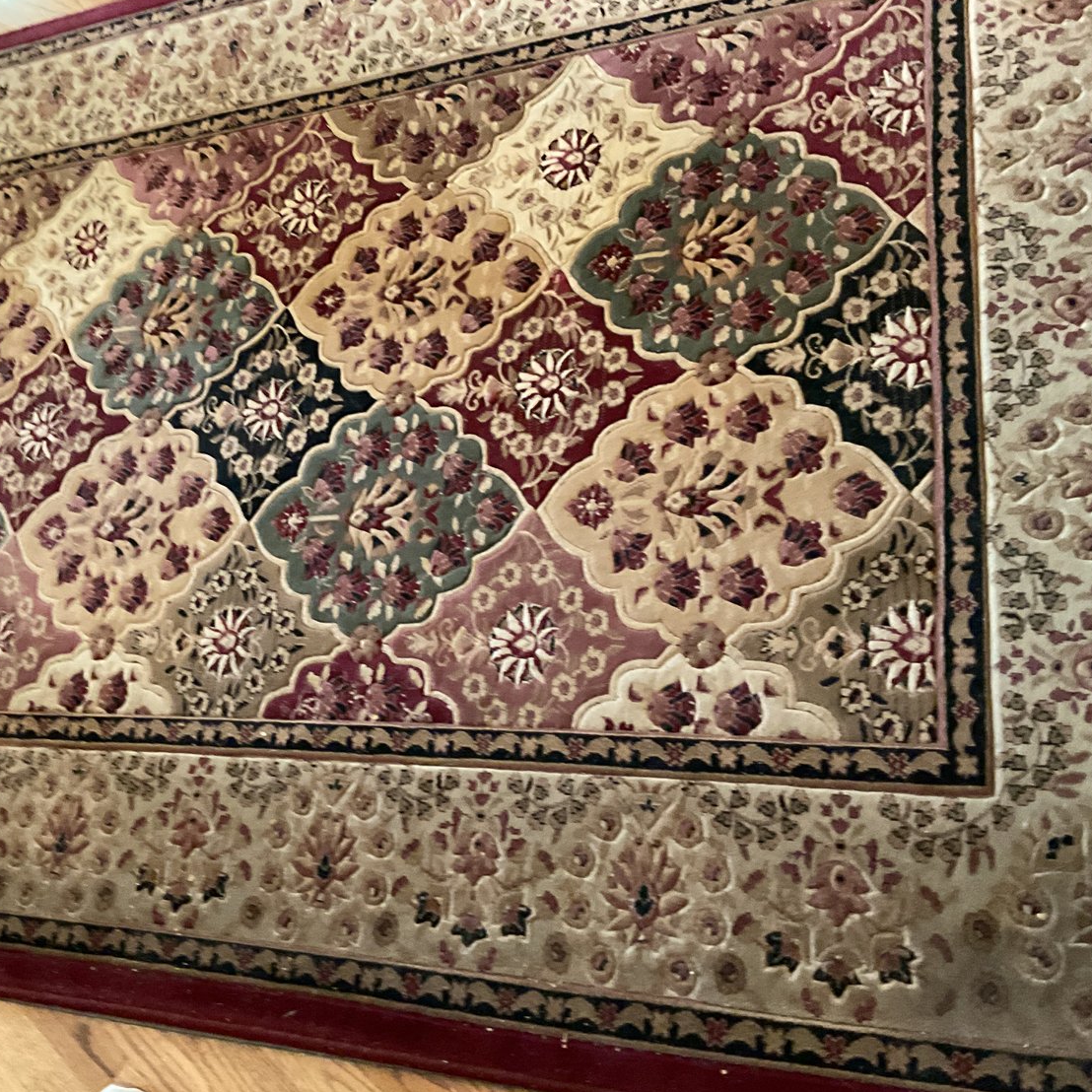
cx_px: 386
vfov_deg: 47.2
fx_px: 1249
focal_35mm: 35
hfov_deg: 46.6
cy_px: 551
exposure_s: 1/30
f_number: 1.8
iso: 500
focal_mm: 3
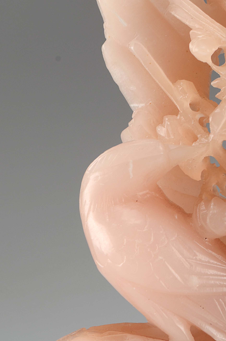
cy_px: 237
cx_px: 198
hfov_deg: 9.6
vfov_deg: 14.5
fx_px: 1334
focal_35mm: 141
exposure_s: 1/80
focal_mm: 50
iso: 100
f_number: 14
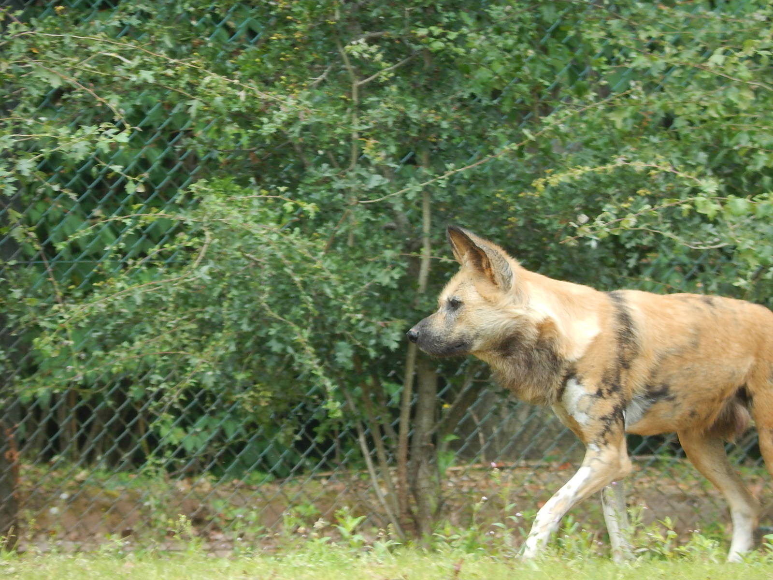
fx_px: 13465
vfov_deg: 2.5
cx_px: 386
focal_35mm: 603
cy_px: 290
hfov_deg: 3.3
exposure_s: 1/125
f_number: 5.8
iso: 180
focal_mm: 107.1
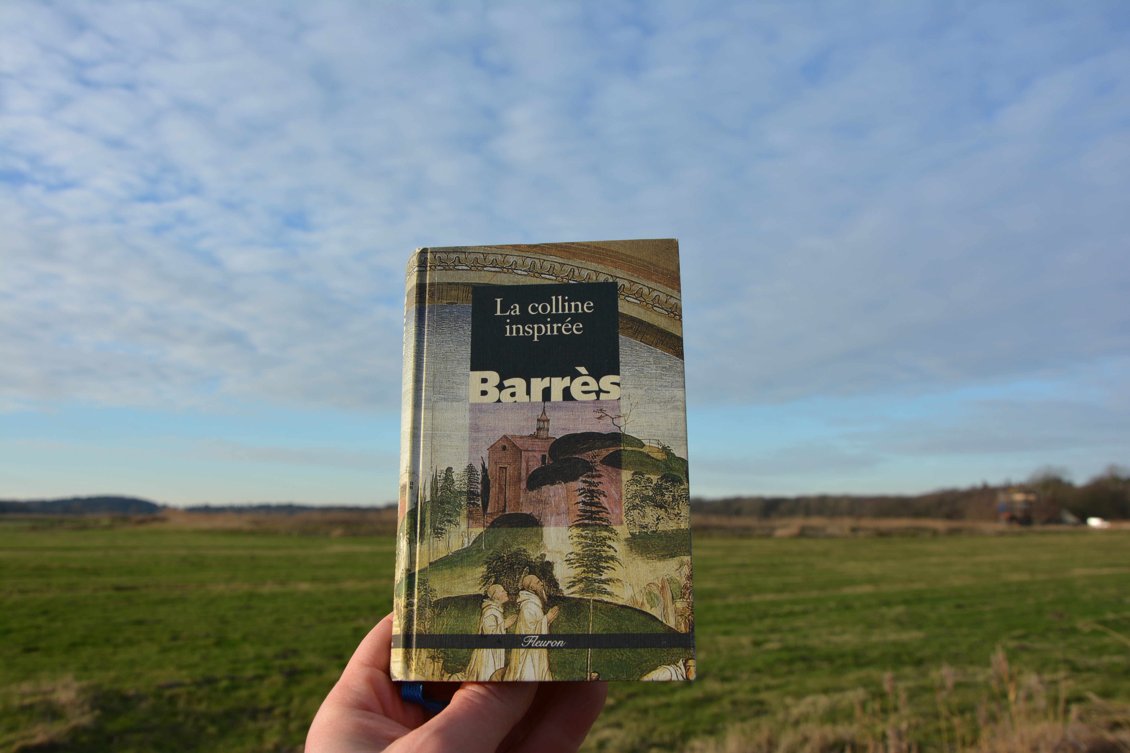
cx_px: 565
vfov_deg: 41.7
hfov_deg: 59.5
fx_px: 989
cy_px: 376
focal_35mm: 32
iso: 160
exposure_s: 1/250
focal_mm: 21
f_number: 8
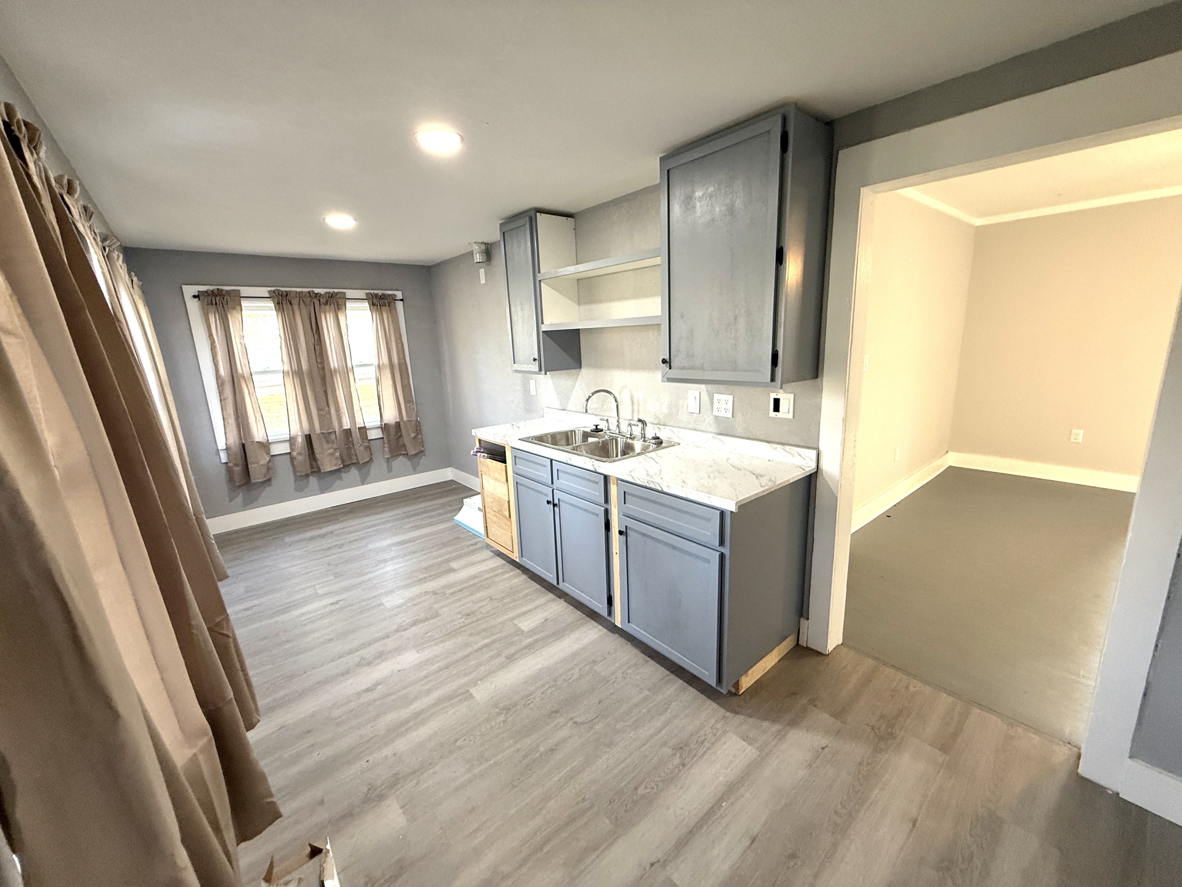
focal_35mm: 14
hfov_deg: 102.1
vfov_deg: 85.7
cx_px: 591
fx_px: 478
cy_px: 444
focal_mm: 2.22
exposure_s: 1/120
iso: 250
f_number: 2.2
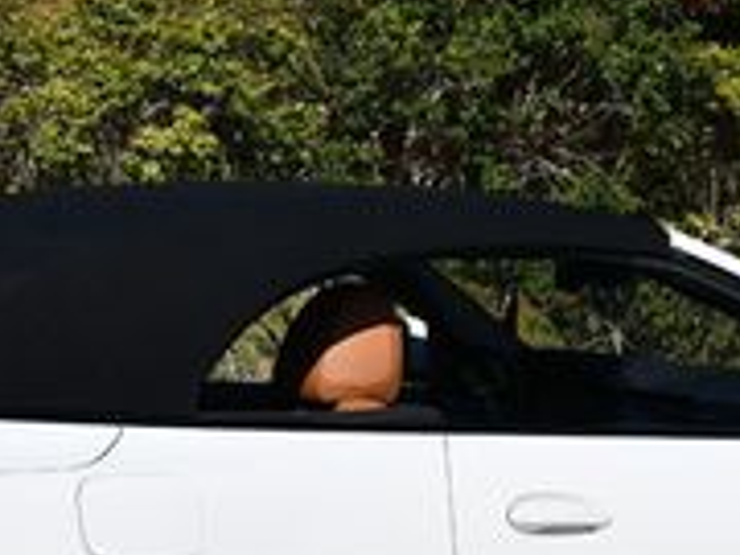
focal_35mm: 239
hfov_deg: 8.3
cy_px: 304
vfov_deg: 6.2
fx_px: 5109
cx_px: 386
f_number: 10
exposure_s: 1/400
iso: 100
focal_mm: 35
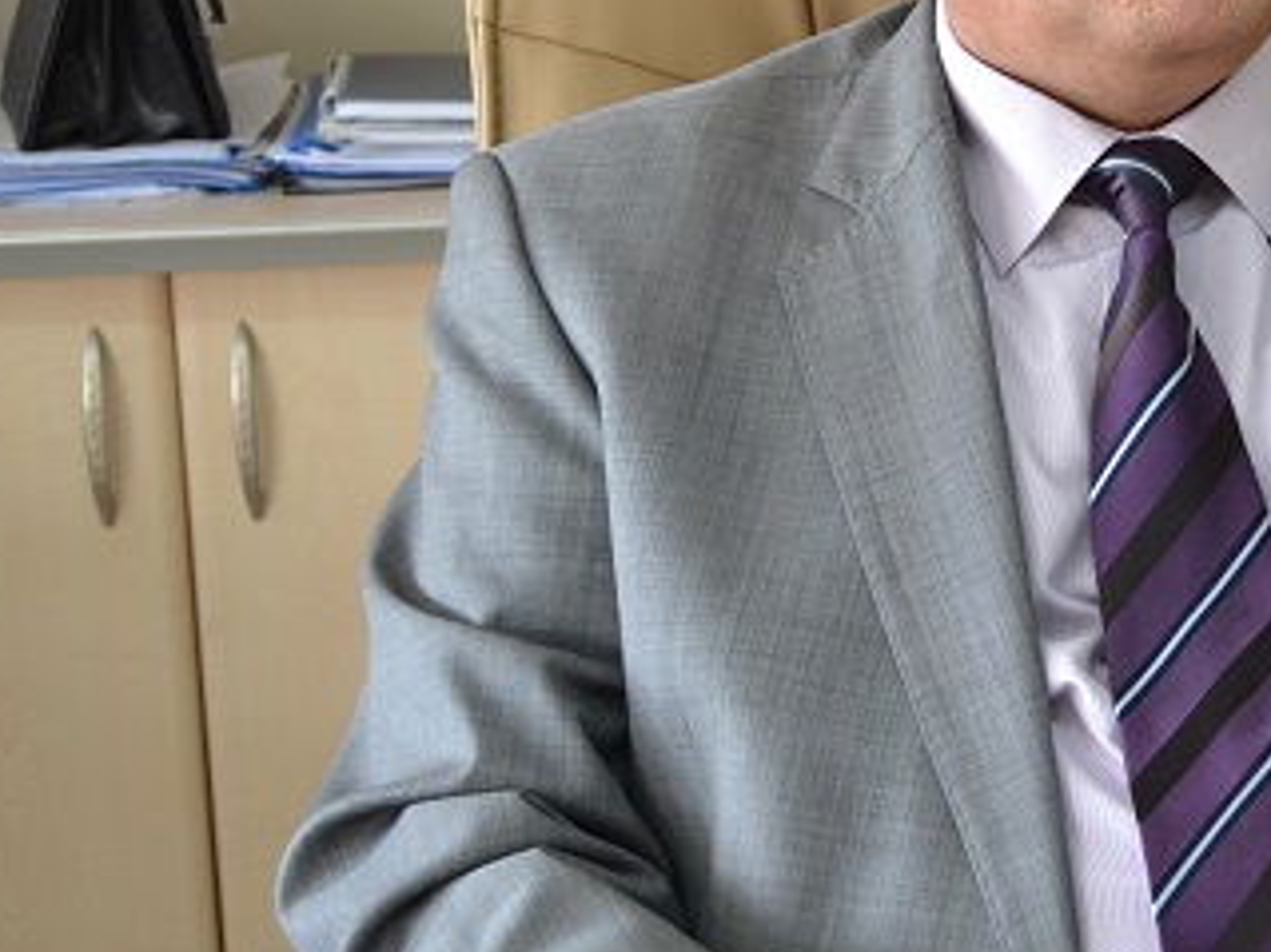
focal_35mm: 100
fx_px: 3670
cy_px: 201
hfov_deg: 19.2
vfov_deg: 14.7
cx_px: 1191
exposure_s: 1/60
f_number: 4.5
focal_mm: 32
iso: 900
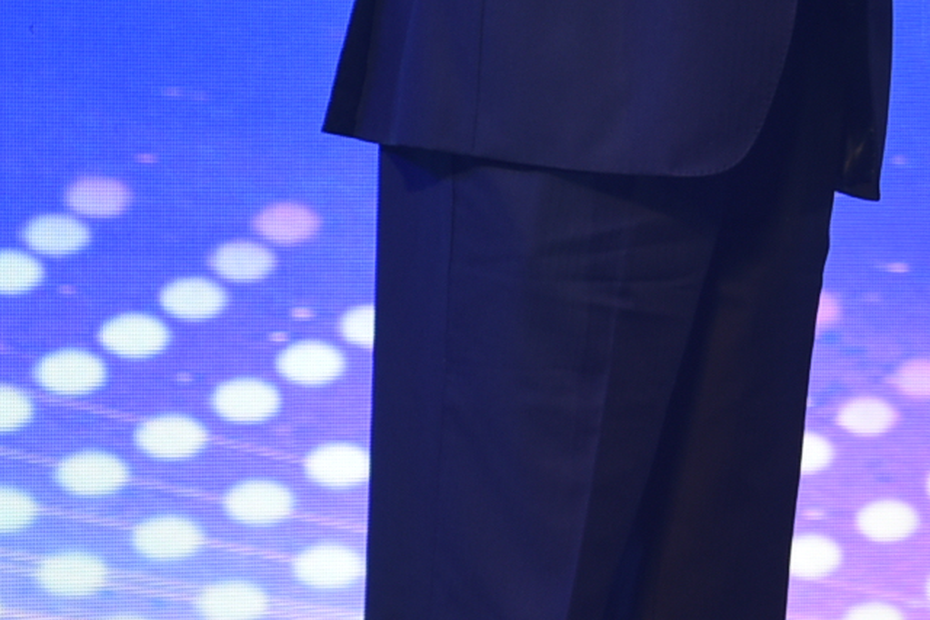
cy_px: -311
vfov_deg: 3.7
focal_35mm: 374
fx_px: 9663
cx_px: 1383
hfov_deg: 5.5
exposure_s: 1/125
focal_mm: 65
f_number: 2.8
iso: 140
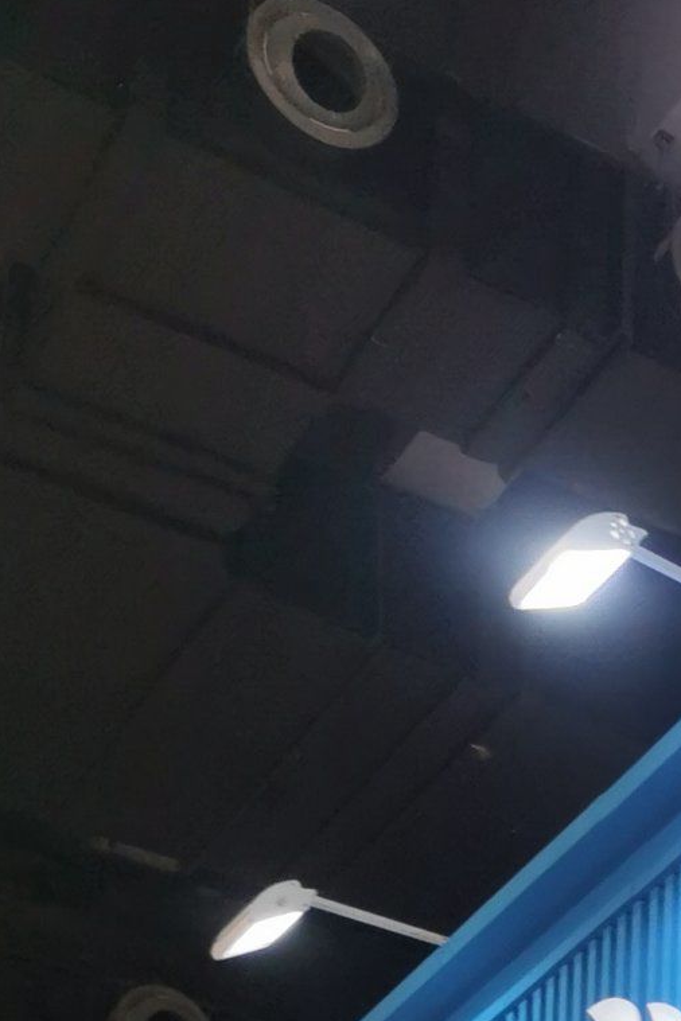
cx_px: 1353
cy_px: 1741
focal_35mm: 101
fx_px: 2866
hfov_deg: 12.1
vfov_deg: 17.2
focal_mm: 5.58
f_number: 1.8
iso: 50
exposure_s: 1/100
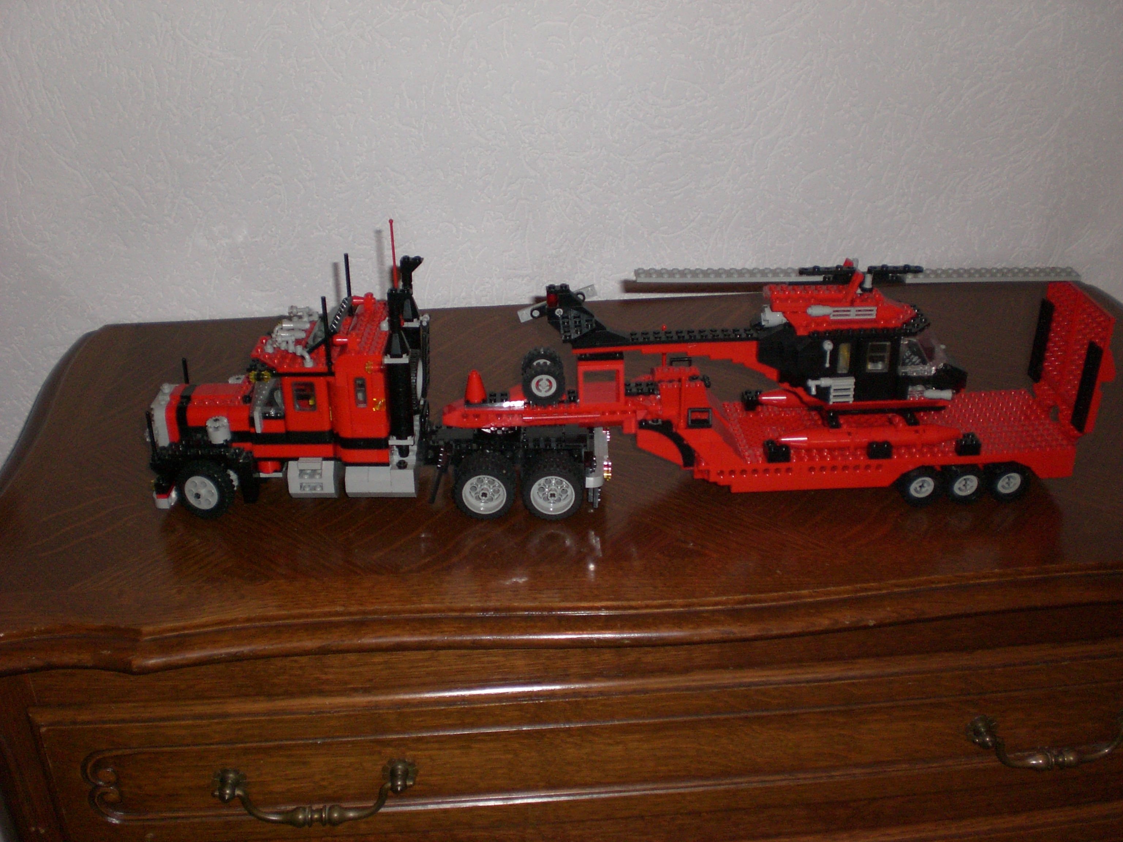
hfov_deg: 49.0
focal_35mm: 38
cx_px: 562
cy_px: 421
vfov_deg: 37.7
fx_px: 1233
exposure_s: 1/60
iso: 200
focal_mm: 6.3
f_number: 3.1
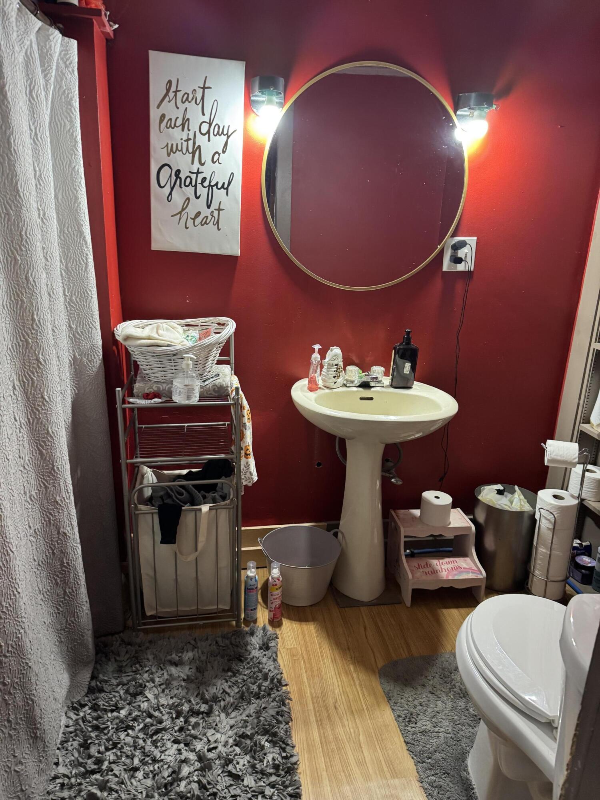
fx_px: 555
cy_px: 400
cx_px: 300
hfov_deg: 56.8
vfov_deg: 71.6
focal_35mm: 24
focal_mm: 6.76
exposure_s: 1/60
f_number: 1.78
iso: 500
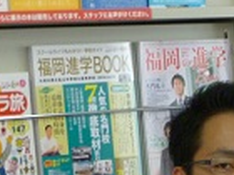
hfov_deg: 7.1
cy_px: 333
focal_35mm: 274
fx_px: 1852
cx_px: 398
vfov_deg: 5.3
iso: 400
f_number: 4.6
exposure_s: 1/25
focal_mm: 12.3
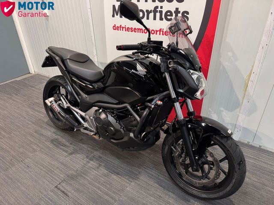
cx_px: 137
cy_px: 102
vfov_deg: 56.8
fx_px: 190
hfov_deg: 71.6
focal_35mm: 24
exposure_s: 1/50
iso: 500
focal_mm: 6.76
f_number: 1.78
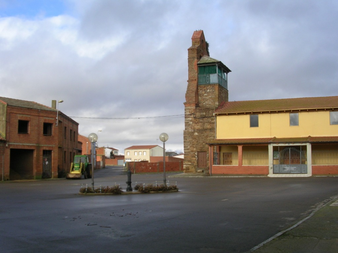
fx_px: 371
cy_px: 126
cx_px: 169
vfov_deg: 37.7
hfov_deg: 49.0
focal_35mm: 38
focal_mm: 5.8
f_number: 5.6
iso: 50
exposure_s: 1/170
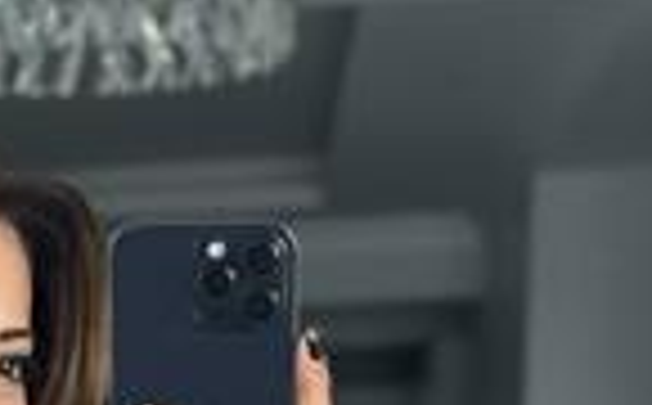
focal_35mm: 178
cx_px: -175
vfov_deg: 6.8
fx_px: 3157
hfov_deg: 11.5
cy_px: 1058
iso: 400
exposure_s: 1/55
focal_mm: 6.86
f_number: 1.78
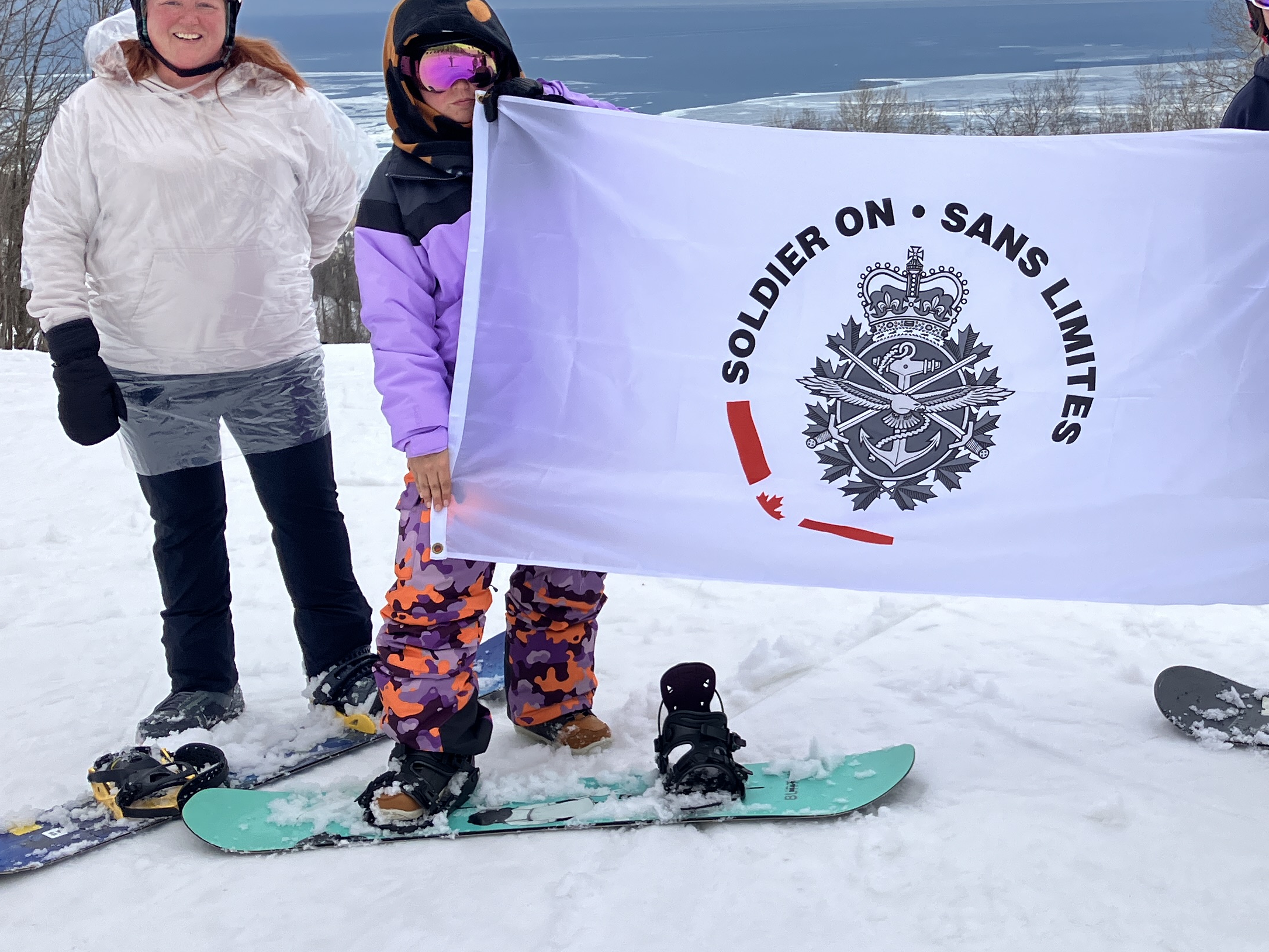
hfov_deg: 36.1
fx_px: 1906
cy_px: 397
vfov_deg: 28.0
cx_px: 933
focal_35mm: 52
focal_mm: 3.99
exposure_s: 1/2703
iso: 32
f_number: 1.8
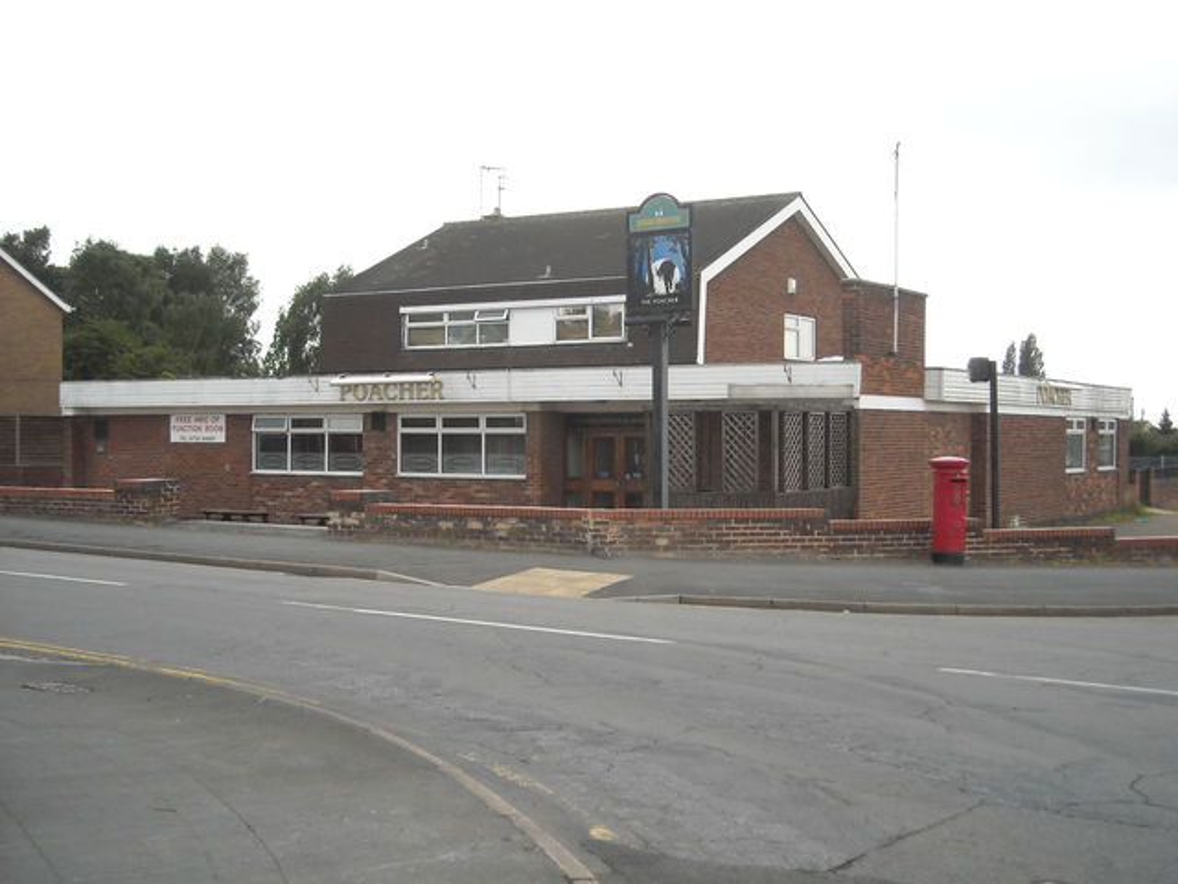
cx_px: 589
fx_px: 1667
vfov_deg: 29.7
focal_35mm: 49
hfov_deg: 38.9
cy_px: 442
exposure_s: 1/250
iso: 147
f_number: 3.2
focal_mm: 7.92
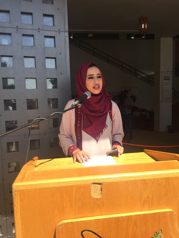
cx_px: 90
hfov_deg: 48.2
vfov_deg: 61.7
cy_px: 119
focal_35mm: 29
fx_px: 200
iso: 32
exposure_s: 1/920
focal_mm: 4.15
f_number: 2.2
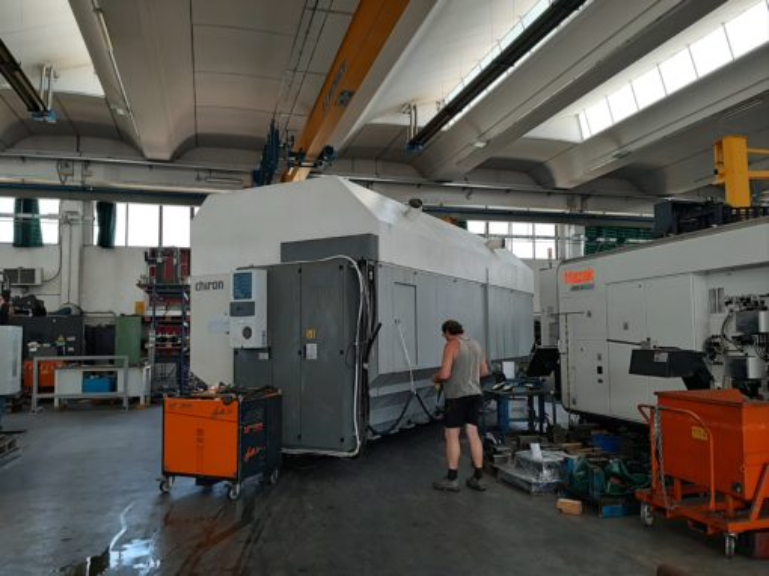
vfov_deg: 53.0
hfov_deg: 67.3
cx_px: 384
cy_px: 288
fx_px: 577
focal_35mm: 26
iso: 40
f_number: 1.7
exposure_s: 1/108
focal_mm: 3.93
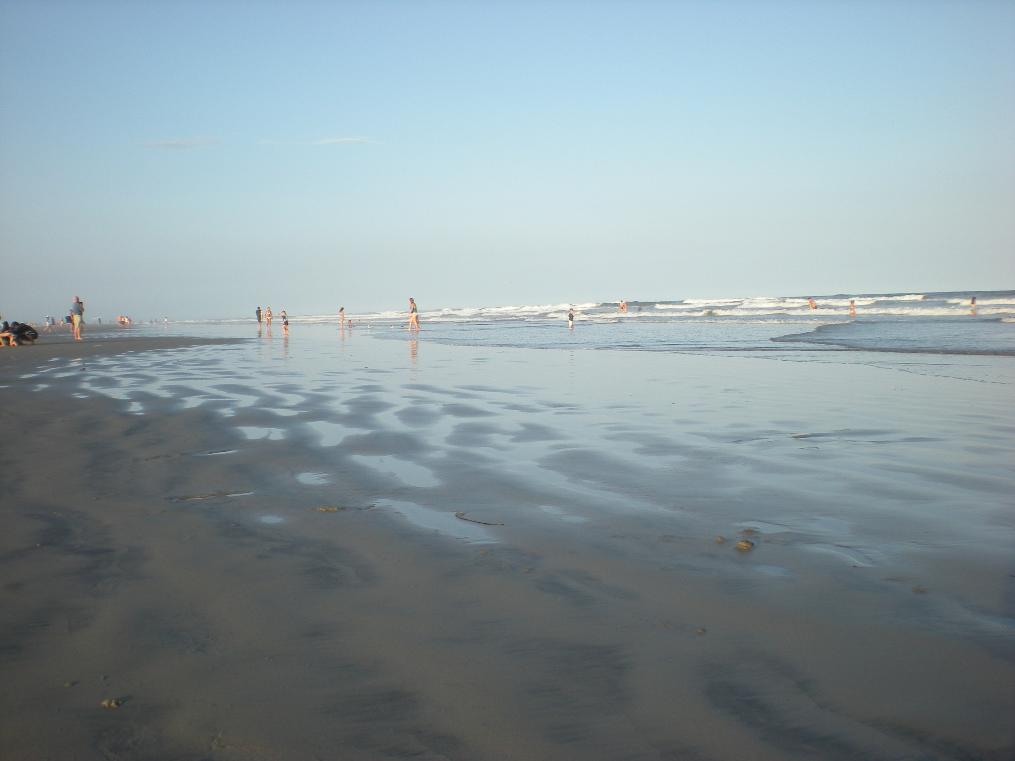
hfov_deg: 49.0
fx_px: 1114
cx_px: 508
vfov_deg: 37.7
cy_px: 380
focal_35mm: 38
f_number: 4.6
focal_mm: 6.3
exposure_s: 1/199
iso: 64
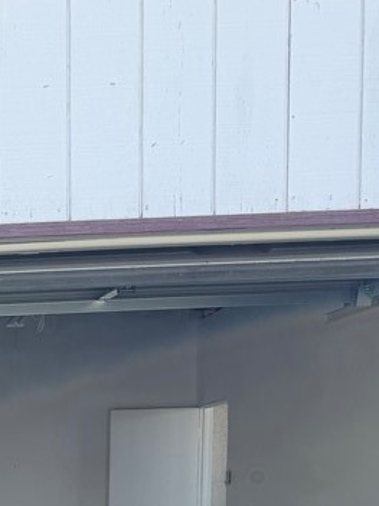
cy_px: 607
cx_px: -163
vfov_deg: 25.0
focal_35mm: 70
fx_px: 1022
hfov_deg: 18.9
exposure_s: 1/1032
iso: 80
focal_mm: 6.76
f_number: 1.78
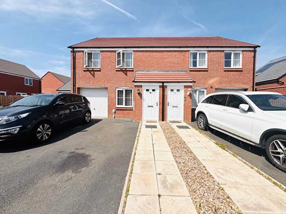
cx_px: 143
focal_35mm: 14
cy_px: 107
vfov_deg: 85.7
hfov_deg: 102.1
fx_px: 116
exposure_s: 1/3906
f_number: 2.2
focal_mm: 2.22
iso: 50
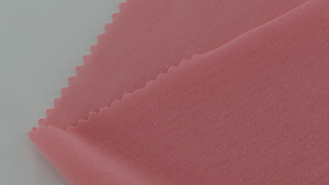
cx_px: 122
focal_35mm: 131
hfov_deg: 16.4
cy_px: 138
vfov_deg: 9.2
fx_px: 1143
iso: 100
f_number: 3.5
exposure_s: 1/400
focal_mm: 50
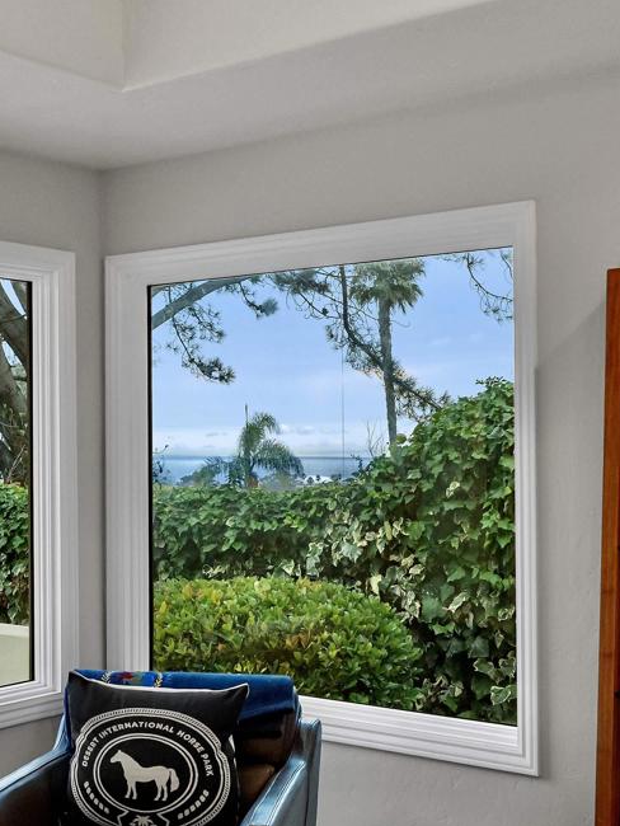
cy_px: 412
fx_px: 1265
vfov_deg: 36.2
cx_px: 132
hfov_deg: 27.1
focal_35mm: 53
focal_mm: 35
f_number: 9
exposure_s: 1/40
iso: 6400
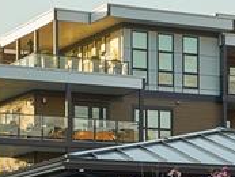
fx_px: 1236
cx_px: 440
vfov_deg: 8.0
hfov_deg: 10.2
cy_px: 246
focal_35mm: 182
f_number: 7.1
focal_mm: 32
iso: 200
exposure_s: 1/200
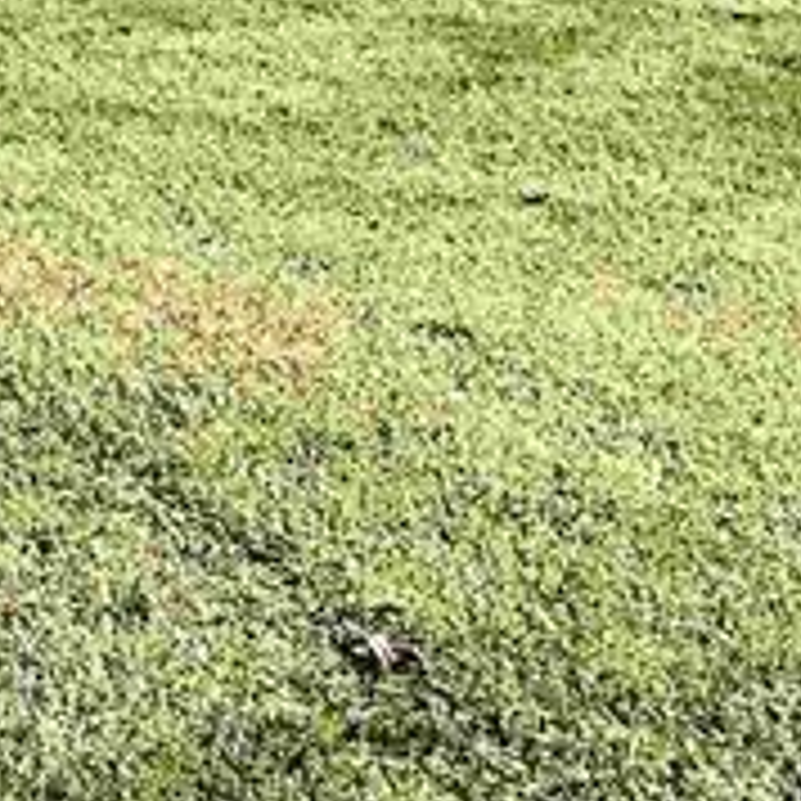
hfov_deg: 10.5
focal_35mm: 158
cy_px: -104
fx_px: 4136
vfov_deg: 10.9
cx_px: -558
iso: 25
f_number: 2.4
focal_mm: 3.3
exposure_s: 1/637
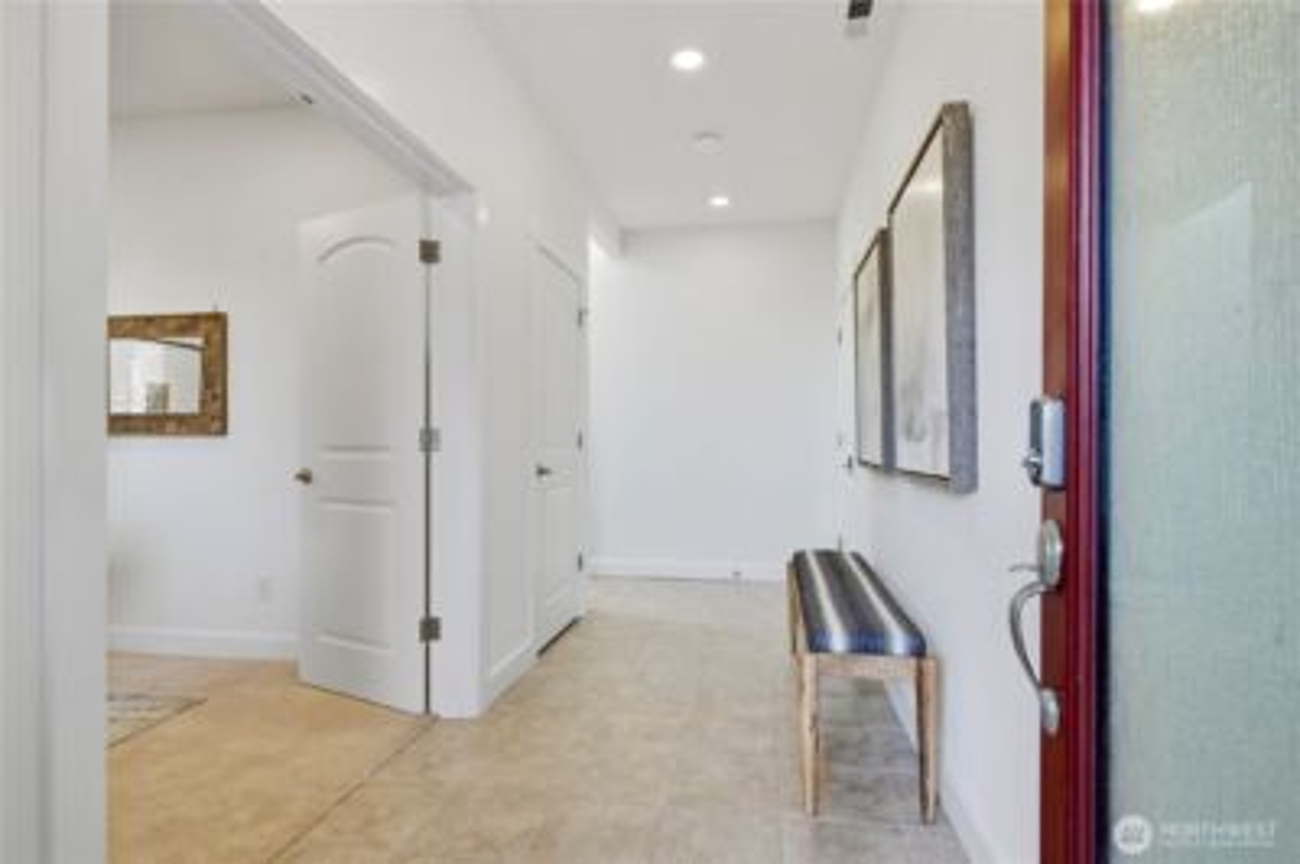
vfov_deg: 64.5
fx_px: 686
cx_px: 650
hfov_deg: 87.0
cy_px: 432
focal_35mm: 19
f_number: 9
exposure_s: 1/30
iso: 400
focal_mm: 19
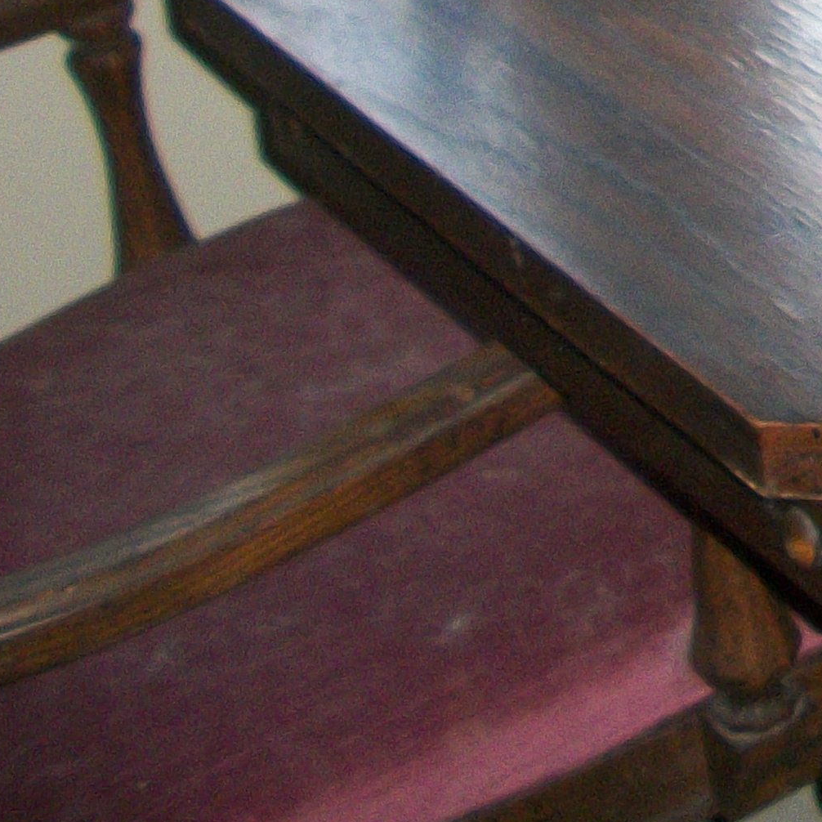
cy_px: -262
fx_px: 3304
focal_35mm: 123
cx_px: 1547
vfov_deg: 13.6
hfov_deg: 12.7
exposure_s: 1/30
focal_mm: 6.3
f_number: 3.1
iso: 160
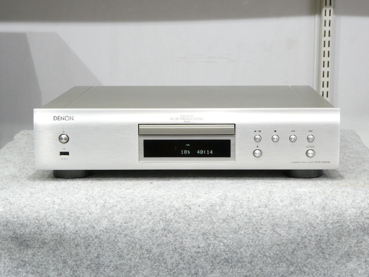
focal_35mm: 70
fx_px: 746
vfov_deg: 21.0
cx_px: 184
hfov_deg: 27.8
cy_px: 138
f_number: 5.6
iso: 400
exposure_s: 1/10
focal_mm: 12.5
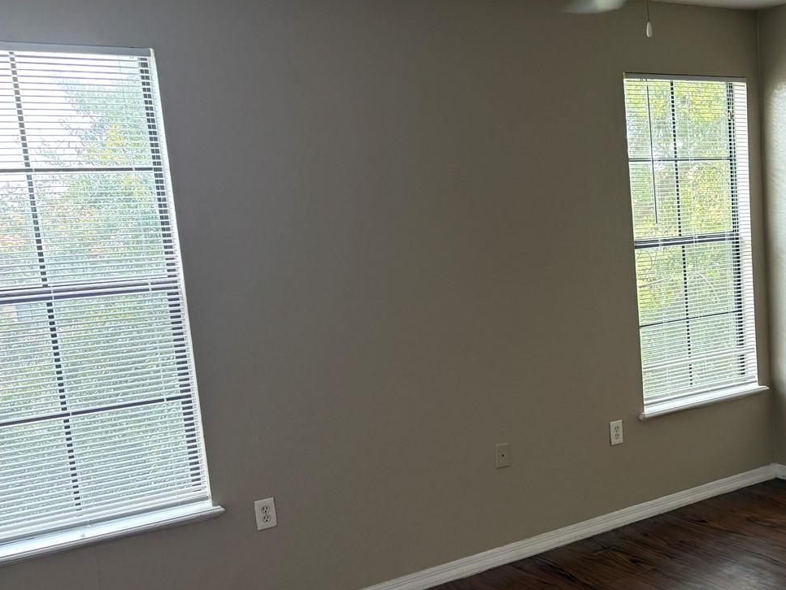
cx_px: 642
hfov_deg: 41.7
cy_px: 351
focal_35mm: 43
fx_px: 977
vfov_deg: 33.5
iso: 100
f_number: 1.6
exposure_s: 1/60
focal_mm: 5.96
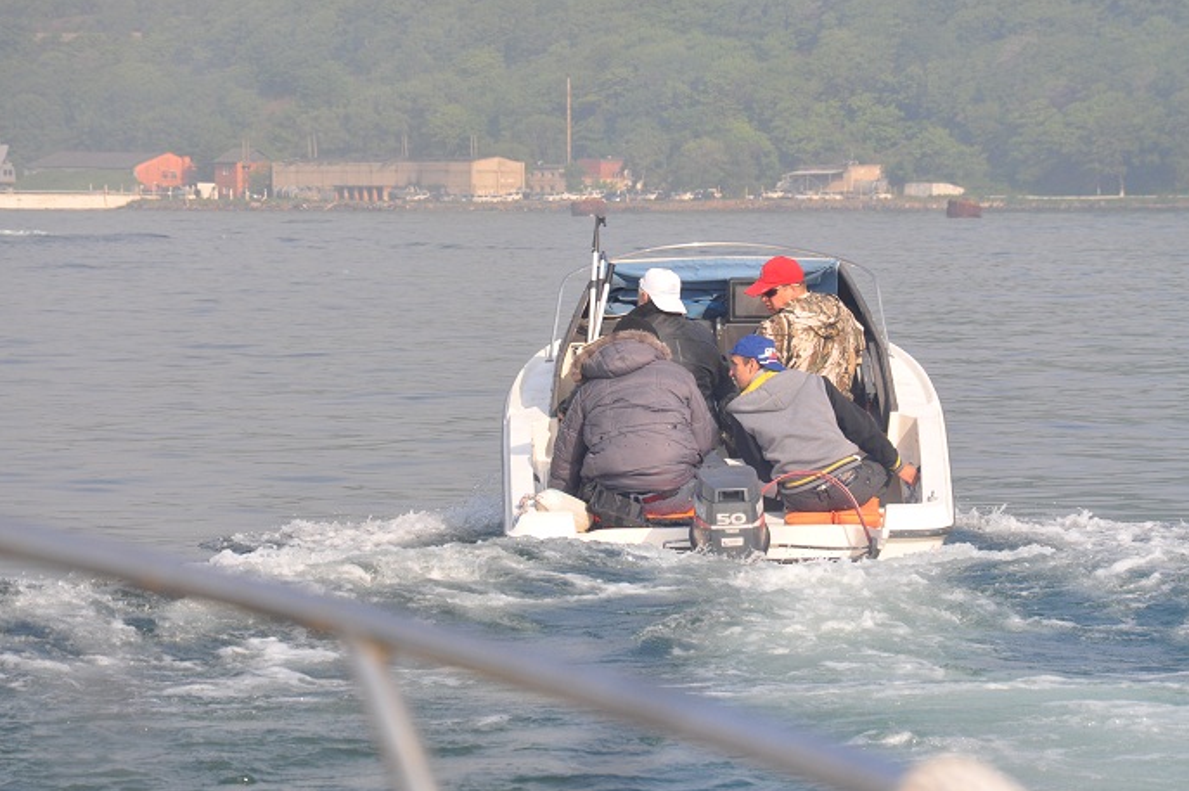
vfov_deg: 7.0
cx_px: 673
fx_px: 6489
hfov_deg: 10.5
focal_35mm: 197
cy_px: 372
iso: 400
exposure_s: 1/400
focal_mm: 105
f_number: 10
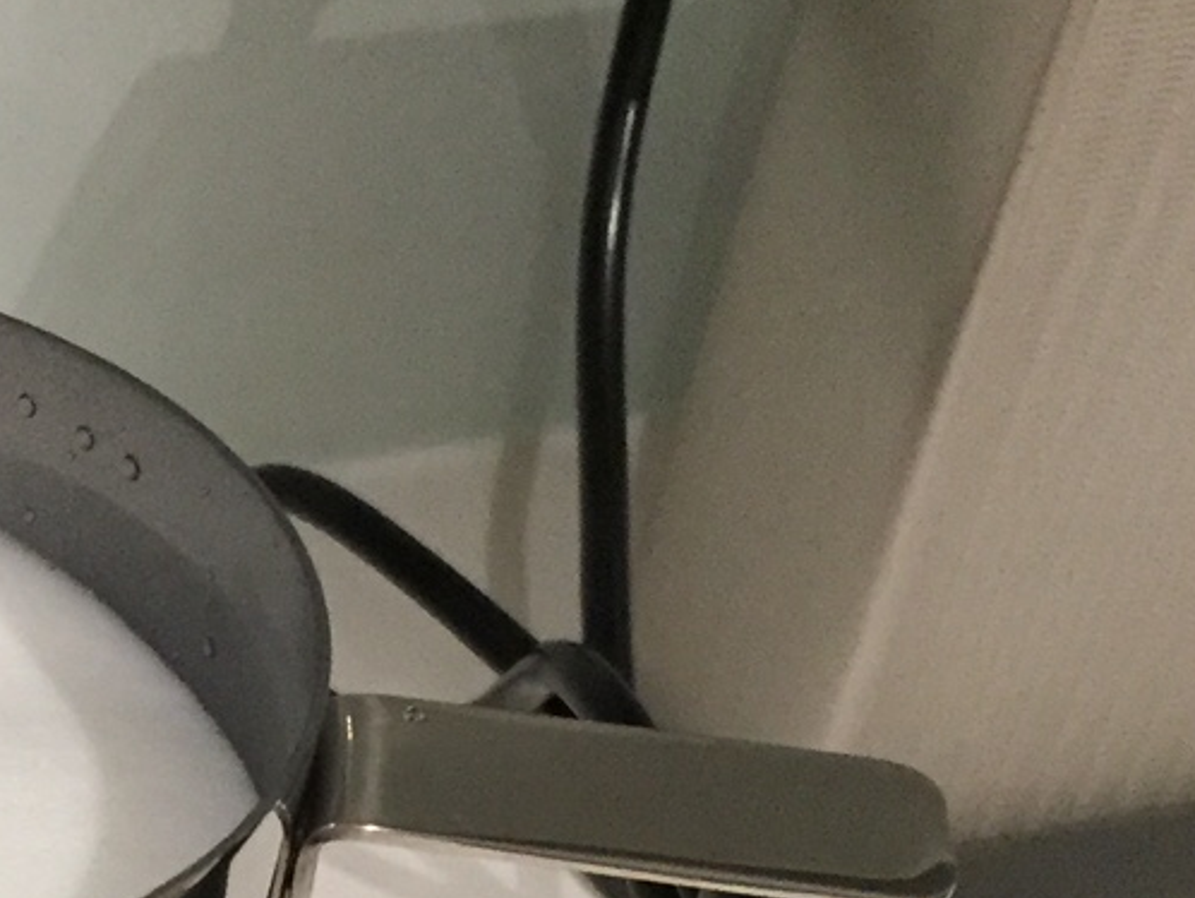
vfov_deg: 14.9
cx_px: -406
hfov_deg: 19.0
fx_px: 3281
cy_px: 1133
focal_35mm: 95
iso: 200
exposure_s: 1/30
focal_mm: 4.15
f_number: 2.2
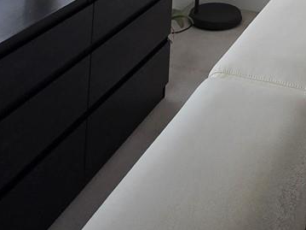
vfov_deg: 17.0
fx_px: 513
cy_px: -254
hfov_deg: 31.8
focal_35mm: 58
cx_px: 269
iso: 50
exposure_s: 1/120
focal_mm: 2.2
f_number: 2.2
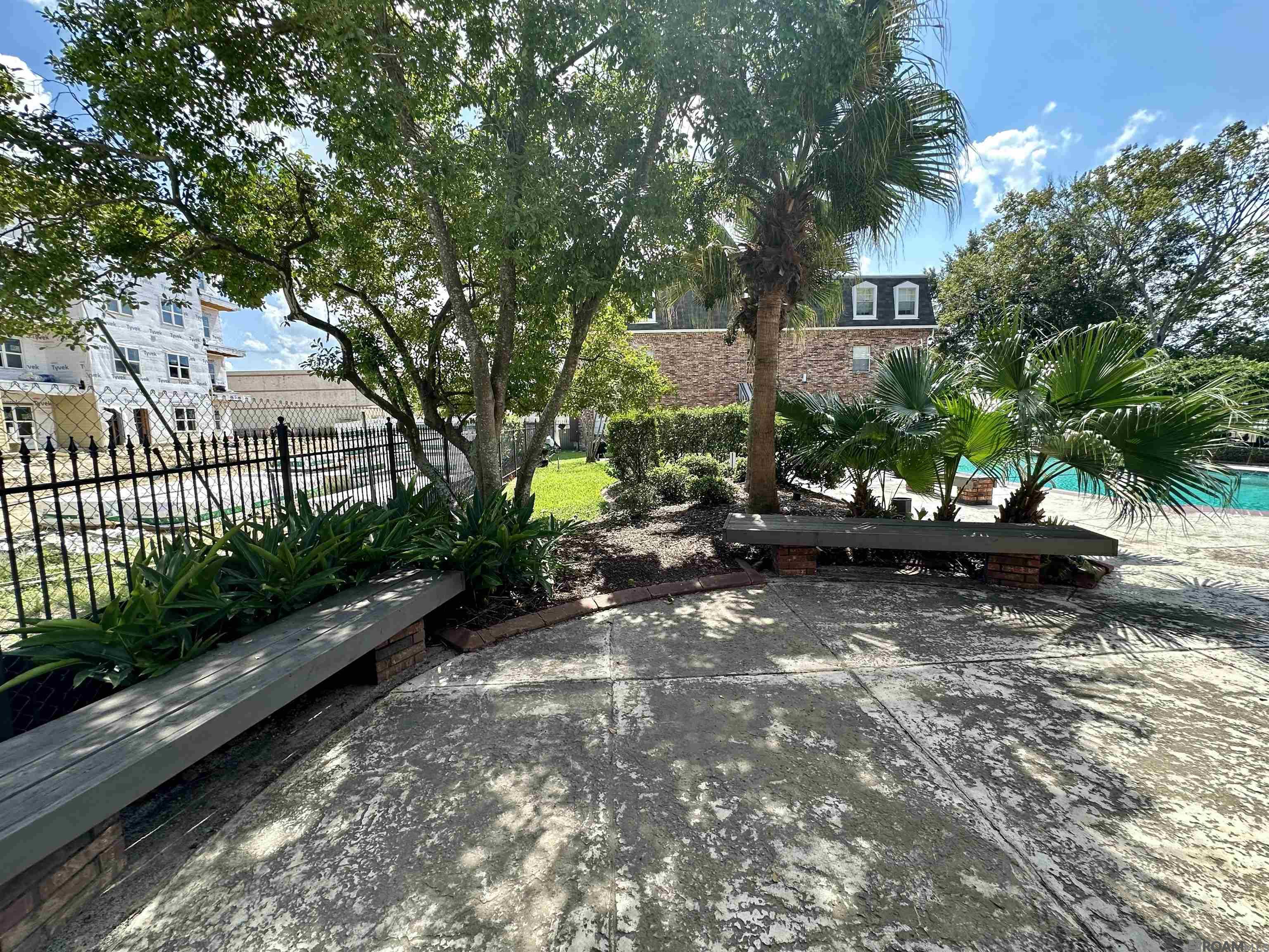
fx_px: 513
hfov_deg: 102.1
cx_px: 634
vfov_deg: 85.7
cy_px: 476
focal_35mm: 14
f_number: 2.2
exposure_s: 1/558
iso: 40
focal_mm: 2.22
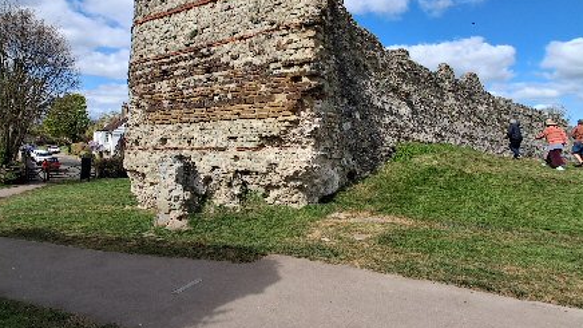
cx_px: 273
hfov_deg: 76.2
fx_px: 371
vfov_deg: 47.2
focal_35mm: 24
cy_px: 120
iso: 40
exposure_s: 1/1144
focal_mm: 1.64
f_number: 2.2
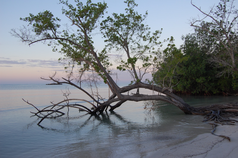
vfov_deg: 36.8
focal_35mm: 36
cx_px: 119
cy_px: 79
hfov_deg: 53.2
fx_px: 238
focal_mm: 24
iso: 280
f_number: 5.6
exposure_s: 1/125
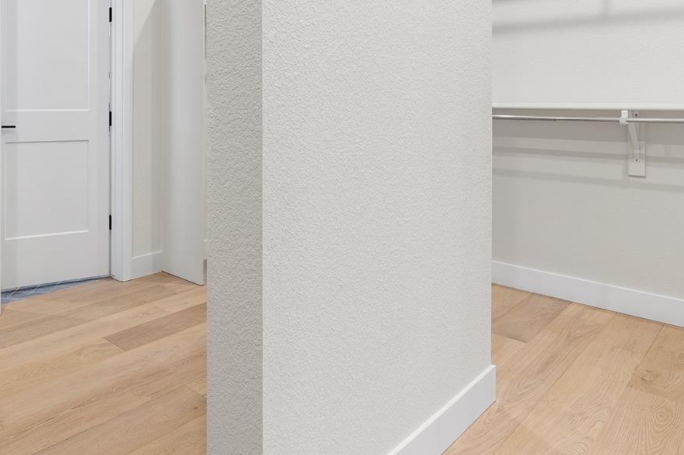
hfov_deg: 60.7
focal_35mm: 30
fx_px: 568
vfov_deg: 42.3
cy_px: 111
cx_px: 231
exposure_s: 1/4
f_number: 8
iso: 160
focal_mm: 16.5
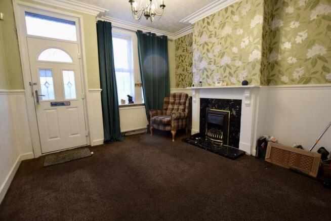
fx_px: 138
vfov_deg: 77.4
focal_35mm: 15
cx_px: 166
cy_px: 110
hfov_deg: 100.4
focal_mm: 10
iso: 100
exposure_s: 1/4
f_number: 3.5
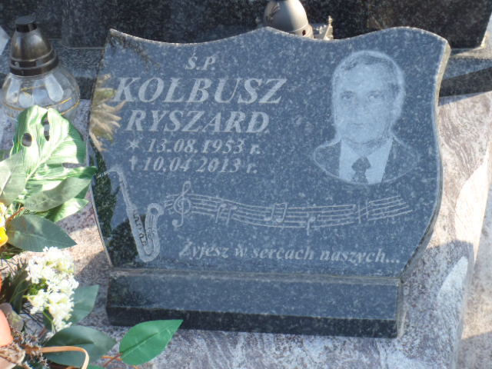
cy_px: 184
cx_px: 246
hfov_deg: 19.3
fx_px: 1450
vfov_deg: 14.5
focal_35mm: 102
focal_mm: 18.2
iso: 200
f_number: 5.1
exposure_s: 1/100
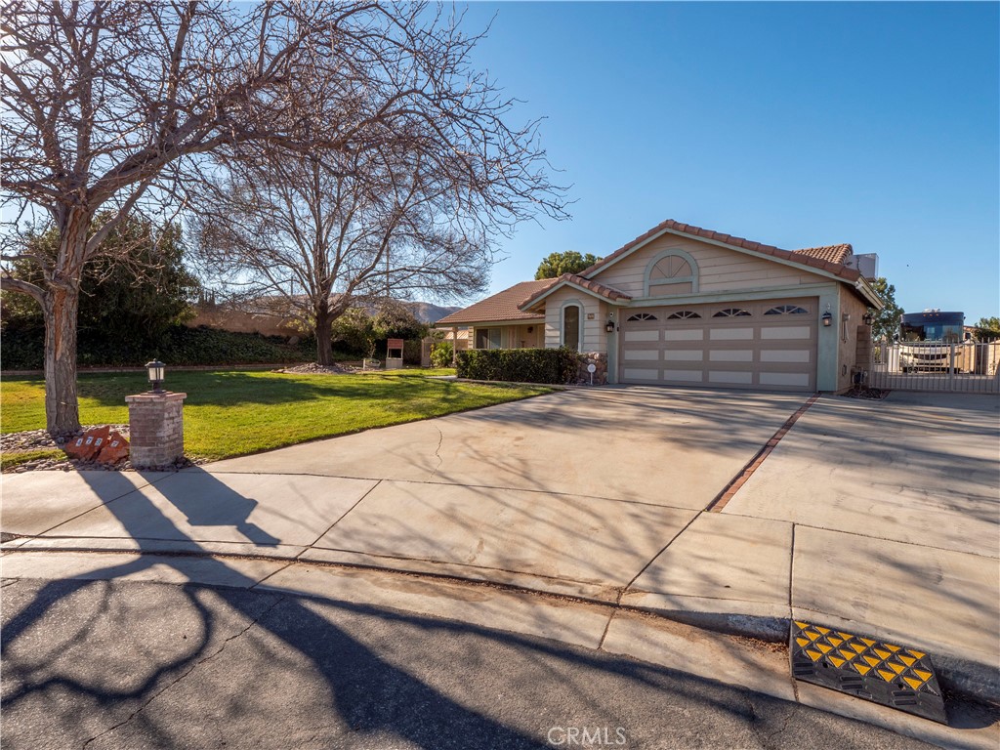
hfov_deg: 94.5
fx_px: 462
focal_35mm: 16
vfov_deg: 78.1
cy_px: 375
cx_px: 500
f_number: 7.1
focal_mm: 8
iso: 400
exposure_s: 1/400
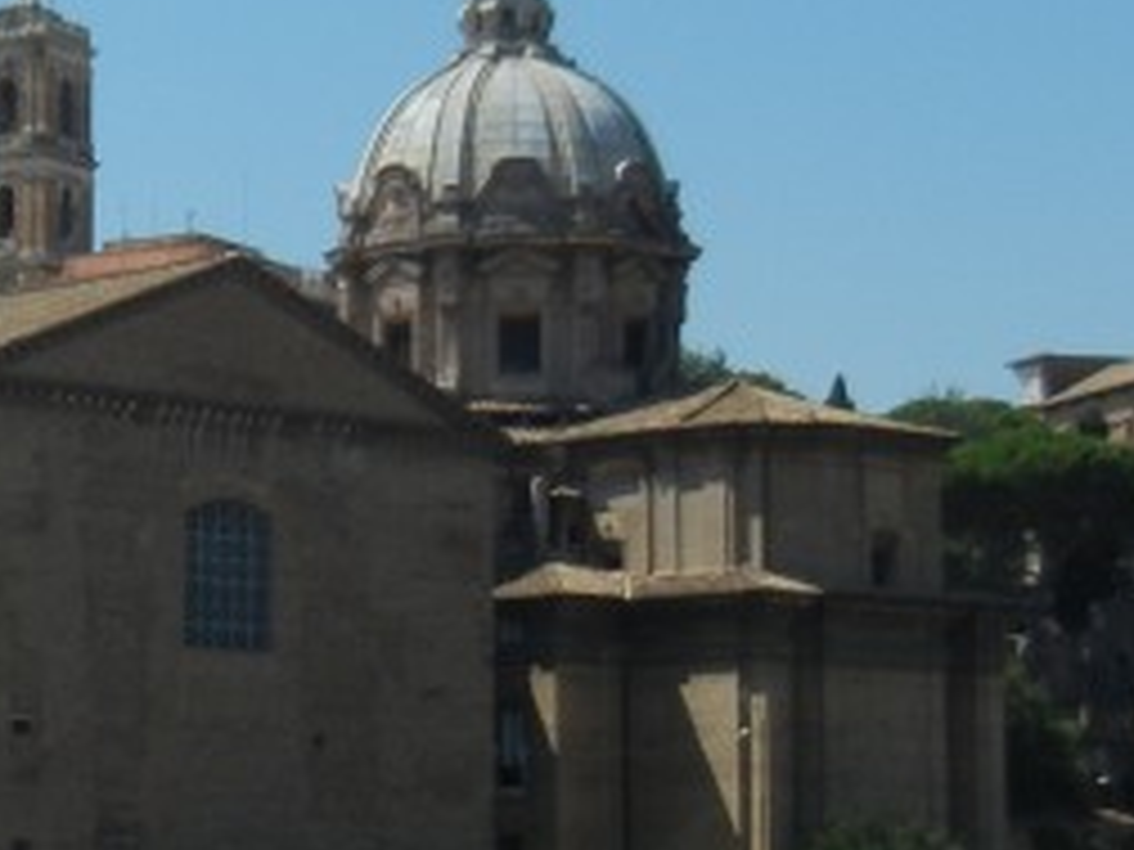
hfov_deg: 15.6
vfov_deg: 12.1
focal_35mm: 122
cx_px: -184
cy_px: 396
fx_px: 3997
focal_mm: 5.4
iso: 160
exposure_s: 1/562
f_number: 7
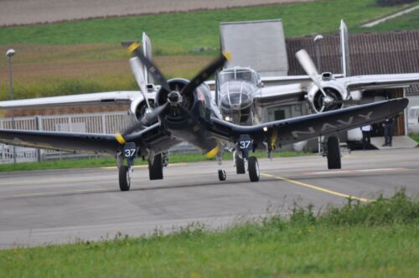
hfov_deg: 3.1
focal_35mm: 675
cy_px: 139
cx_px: 210
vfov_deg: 2.0
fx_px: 7846
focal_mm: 450
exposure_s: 1/500
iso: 320
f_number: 6.3
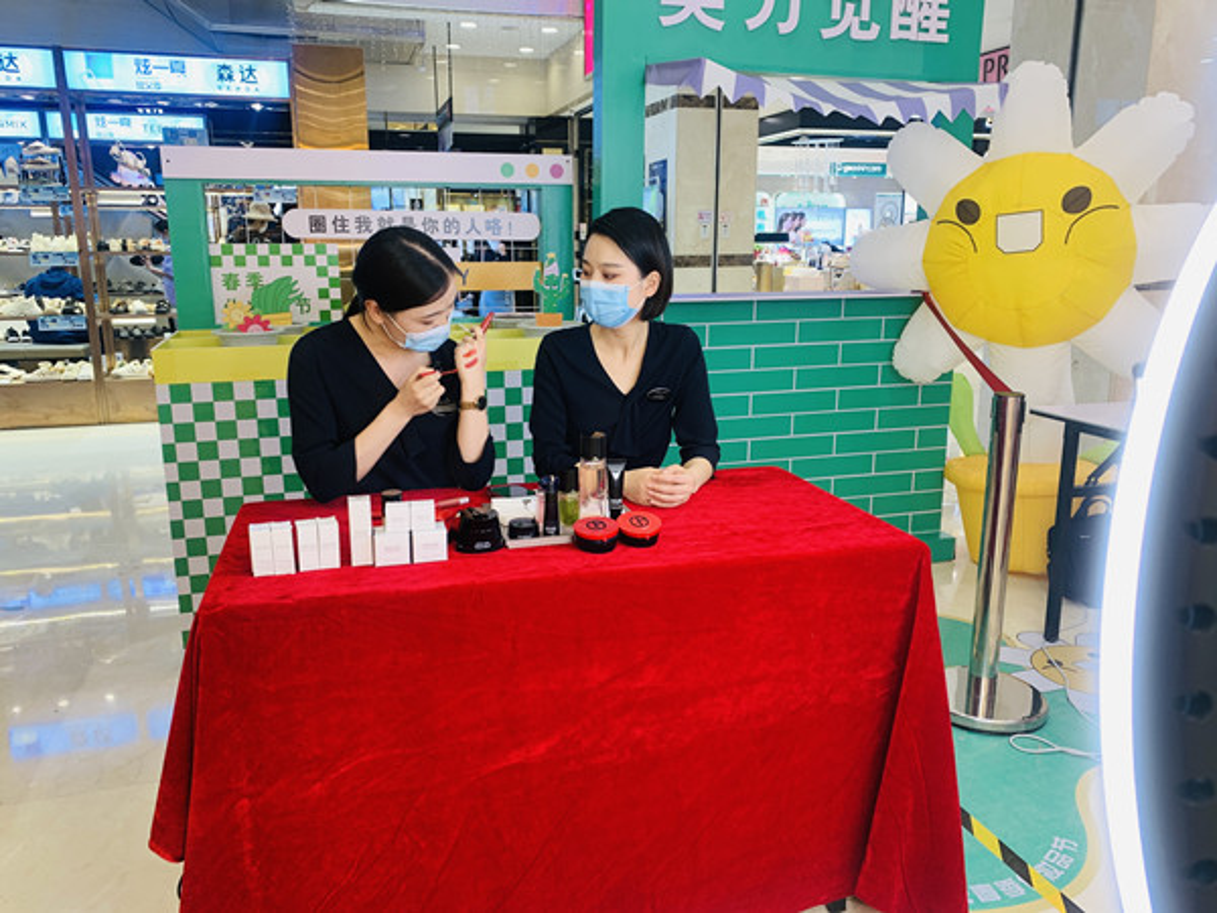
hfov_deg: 67.3
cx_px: 608
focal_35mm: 26
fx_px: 914
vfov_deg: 53.1
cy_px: 456
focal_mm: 4.25
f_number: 1.8
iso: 64
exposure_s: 1/100
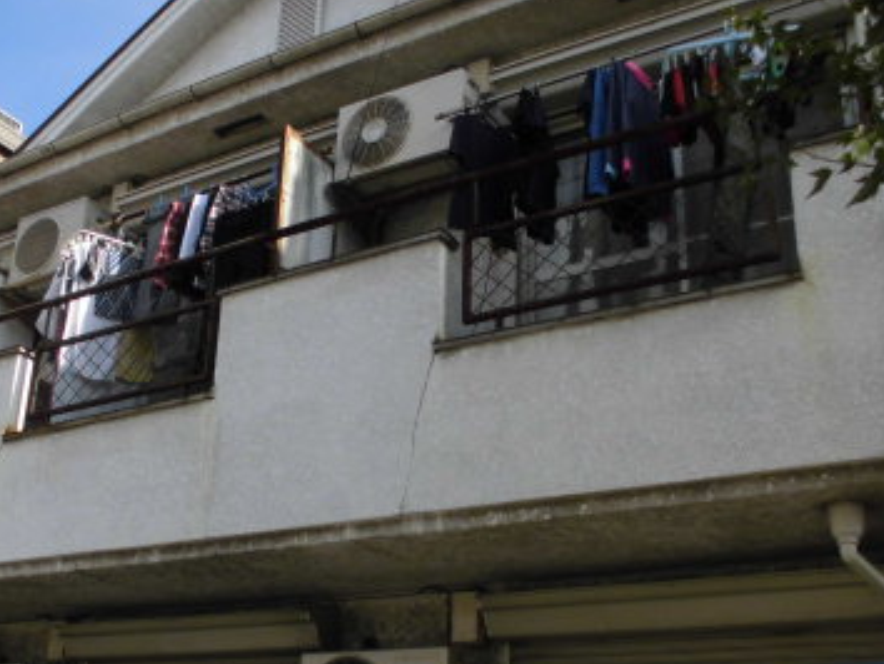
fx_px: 1201
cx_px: 295
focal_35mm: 47
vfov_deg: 30.7
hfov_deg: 39.9
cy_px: 442
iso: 100
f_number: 3.5
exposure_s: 1/400
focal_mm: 4.6
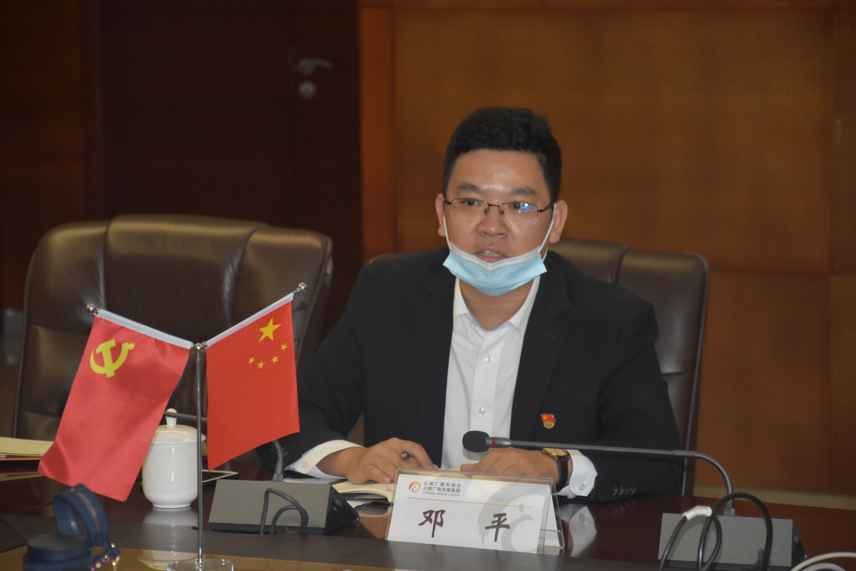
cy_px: 286
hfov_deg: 13.0
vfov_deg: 8.7
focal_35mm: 158
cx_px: 428
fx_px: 3745
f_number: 5.6
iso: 1600
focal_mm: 105
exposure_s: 1/125
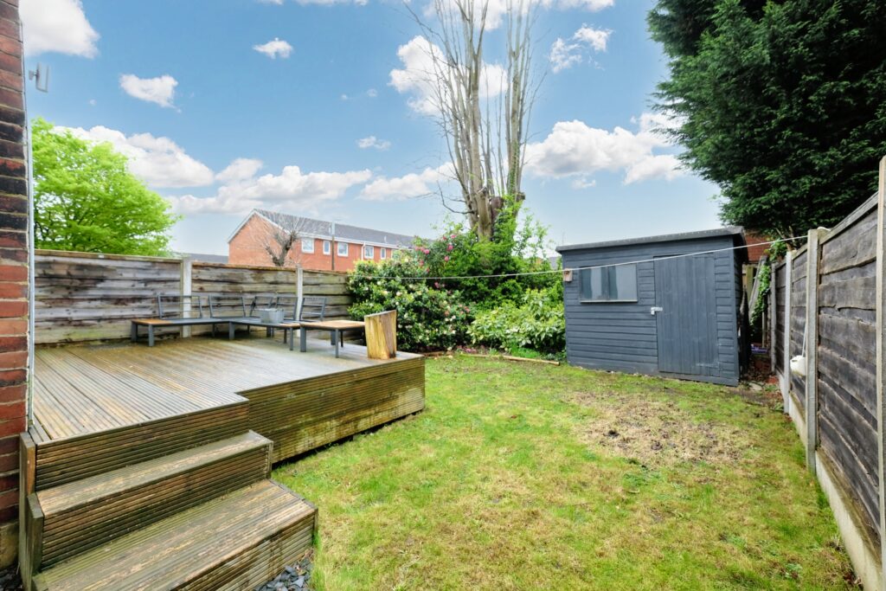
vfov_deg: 77.3
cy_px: 296
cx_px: 443
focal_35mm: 15
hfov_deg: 100.4
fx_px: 369
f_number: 5.6
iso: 200
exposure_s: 1/60
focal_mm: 10
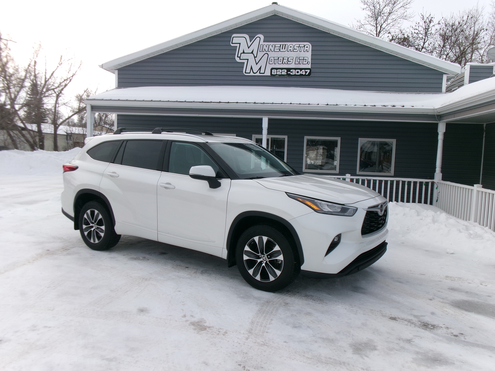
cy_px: 186
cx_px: 248
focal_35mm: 28
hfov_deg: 63.4
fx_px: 400
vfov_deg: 49.7
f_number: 10.8
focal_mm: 5.1
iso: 100
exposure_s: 1/140
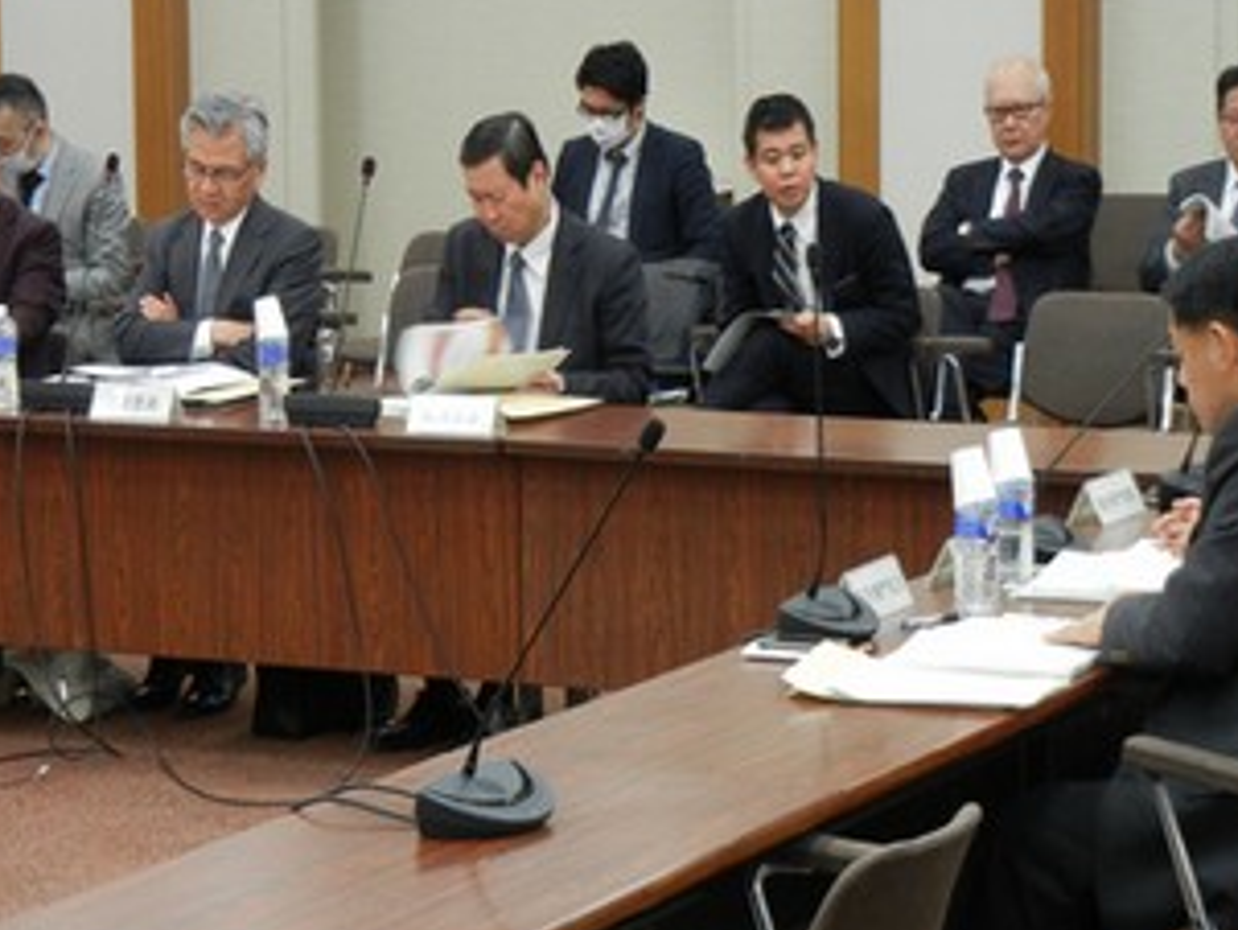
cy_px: 498
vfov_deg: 16.1
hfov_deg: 21.3
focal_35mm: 92
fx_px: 3292
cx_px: 658
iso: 217
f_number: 4.3
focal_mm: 13.9
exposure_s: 1/30
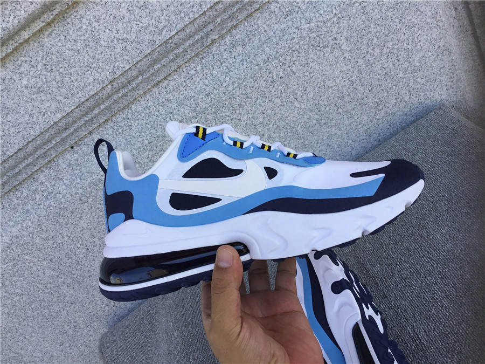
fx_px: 434
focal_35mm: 31
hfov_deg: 58.4
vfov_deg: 45.4
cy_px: 182
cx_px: 242
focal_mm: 3.3
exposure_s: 1/291
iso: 25
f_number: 2.4
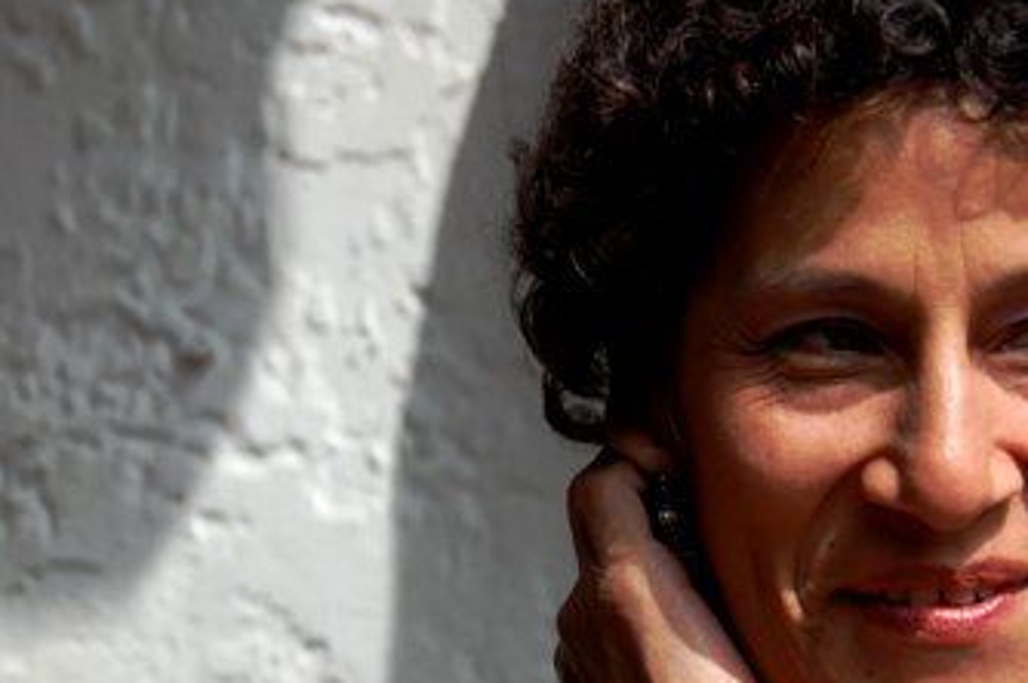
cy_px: 480
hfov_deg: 14.9
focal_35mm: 138
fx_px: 3937
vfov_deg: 9.9
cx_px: 440
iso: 200
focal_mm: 48
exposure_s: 1/800
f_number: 4.8
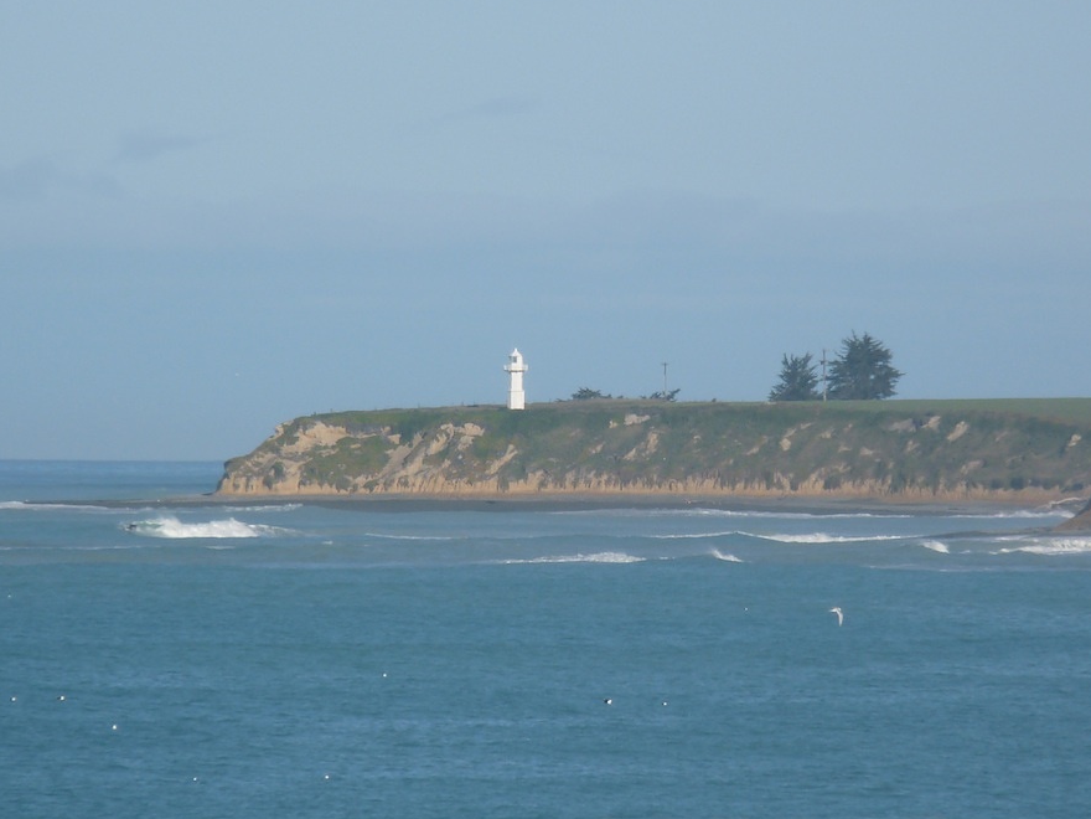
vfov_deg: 2.2
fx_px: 21463
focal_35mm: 681
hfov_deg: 2.9
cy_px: 468
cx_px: 593
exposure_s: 1/500
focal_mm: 83.2
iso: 100
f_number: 7.1
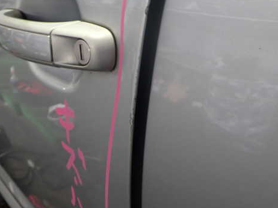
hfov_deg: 47.8
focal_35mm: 39
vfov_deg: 36.8
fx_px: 313
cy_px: 103
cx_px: 126
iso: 320
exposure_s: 1/30
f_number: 2.3
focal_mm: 5.4
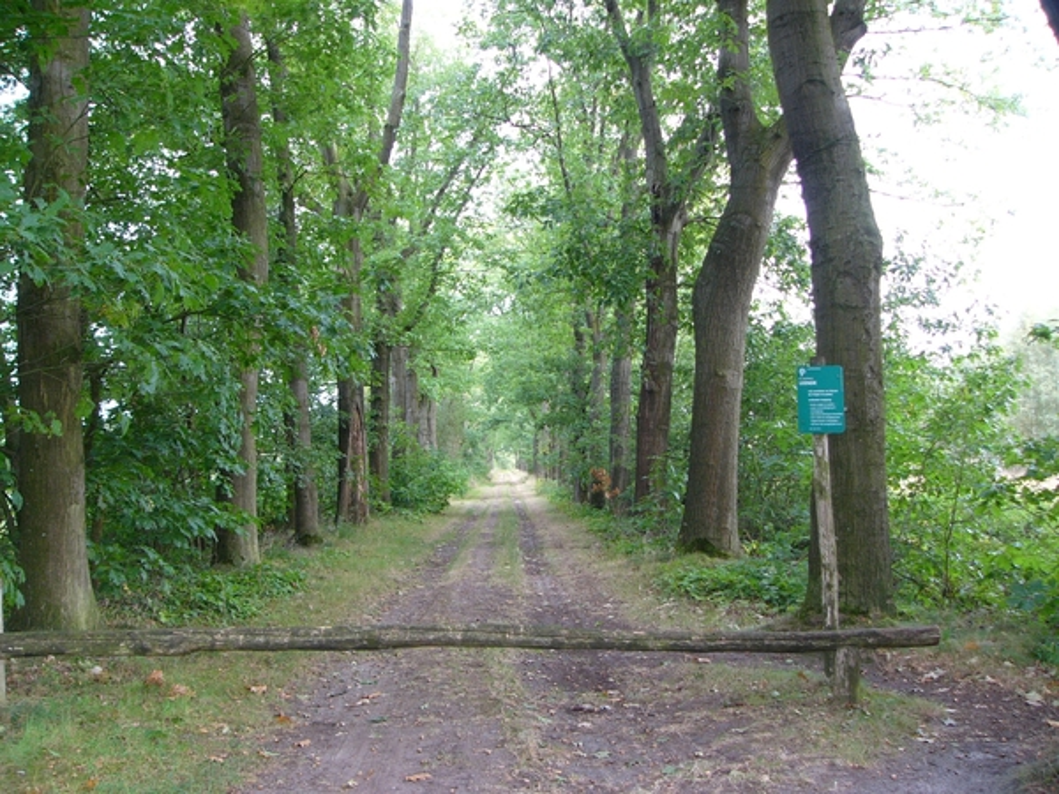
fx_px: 1101
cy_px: 397
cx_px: 530
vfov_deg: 39.7
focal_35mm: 36
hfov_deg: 51.4
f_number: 2.8
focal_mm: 6
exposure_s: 1/60
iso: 100
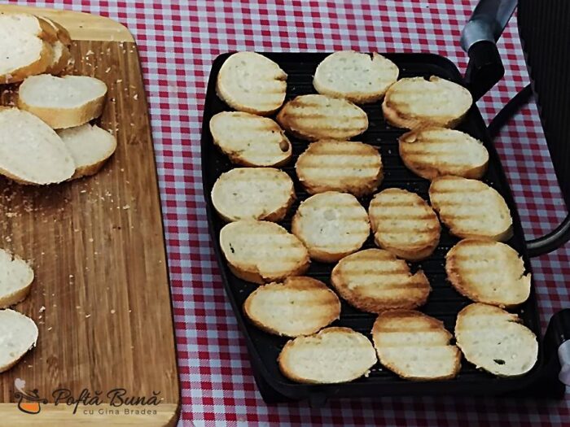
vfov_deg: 11.5
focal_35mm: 129
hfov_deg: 15.3
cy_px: 214
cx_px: 285
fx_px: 2124
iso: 832
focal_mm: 5.25
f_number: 1.75
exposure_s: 1/25
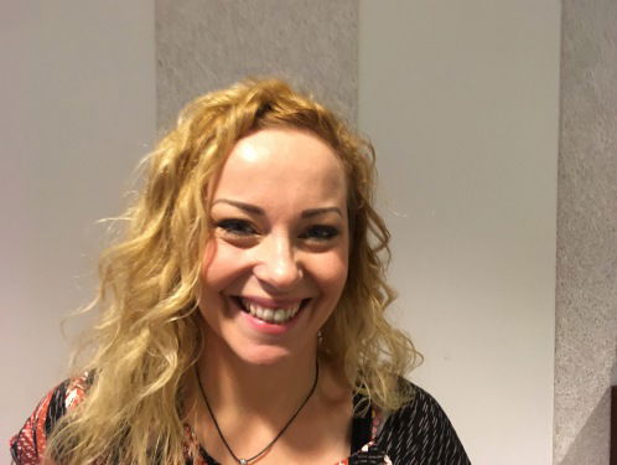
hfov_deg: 61.6
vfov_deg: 48.3
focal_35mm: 29
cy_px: 232
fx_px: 518
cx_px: 308
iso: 200
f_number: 2.2
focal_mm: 4.15
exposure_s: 1/20
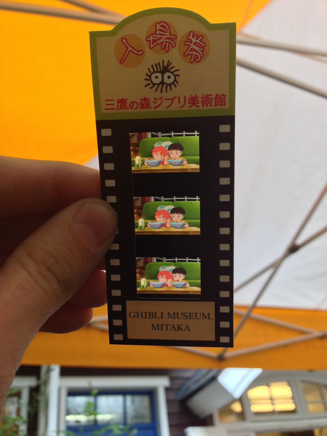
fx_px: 416
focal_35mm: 33
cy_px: 218
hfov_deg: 42.9
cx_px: 164
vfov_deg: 55.4
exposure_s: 1/120
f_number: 2.4
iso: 80
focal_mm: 4.12
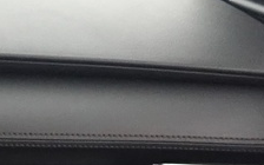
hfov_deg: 9.5
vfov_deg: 7.4
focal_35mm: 177
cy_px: 136
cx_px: -501
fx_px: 1273
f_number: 2.5
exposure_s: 1/20
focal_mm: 8.8
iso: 1000
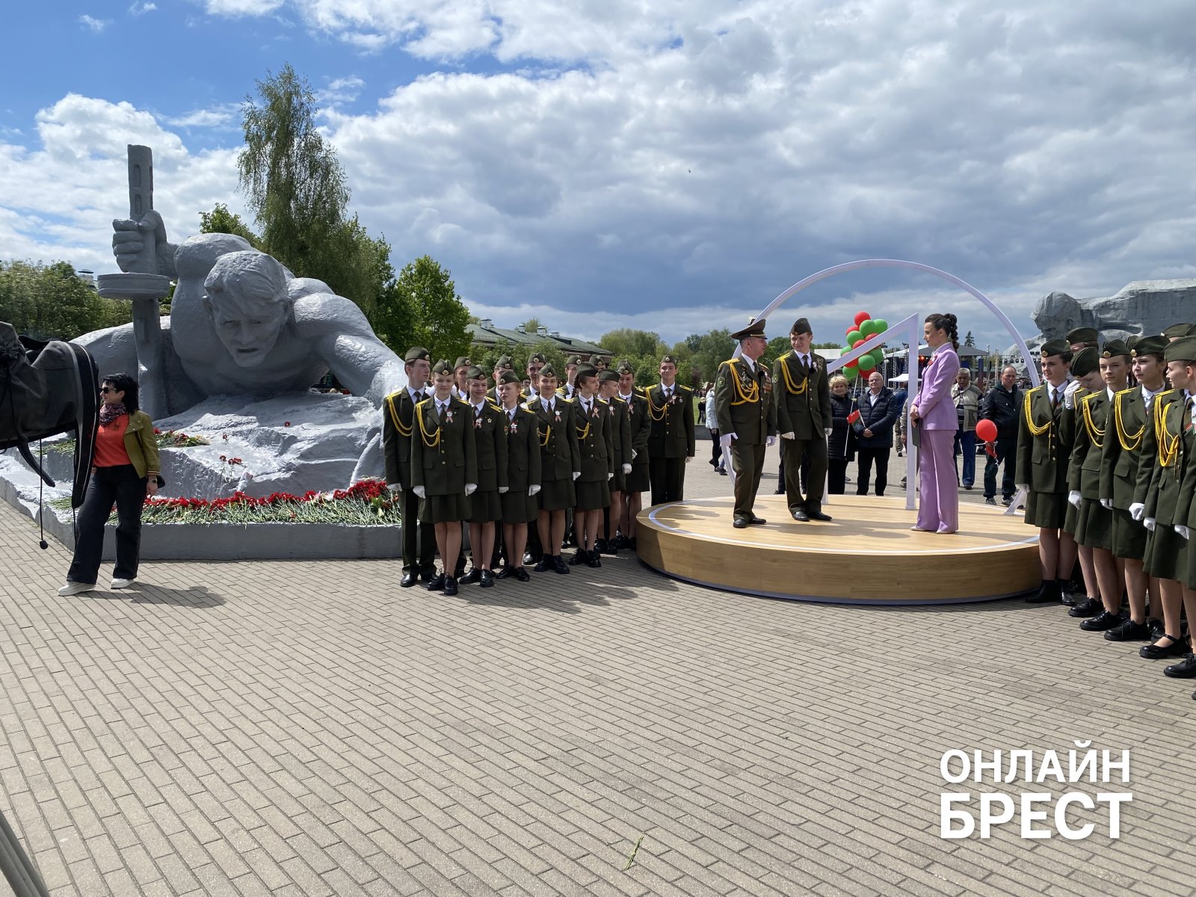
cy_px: 448
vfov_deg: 53.1
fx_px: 898
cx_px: 598
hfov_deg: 67.3
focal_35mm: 26
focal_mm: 4.25
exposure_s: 1/4444
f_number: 1.8
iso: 32
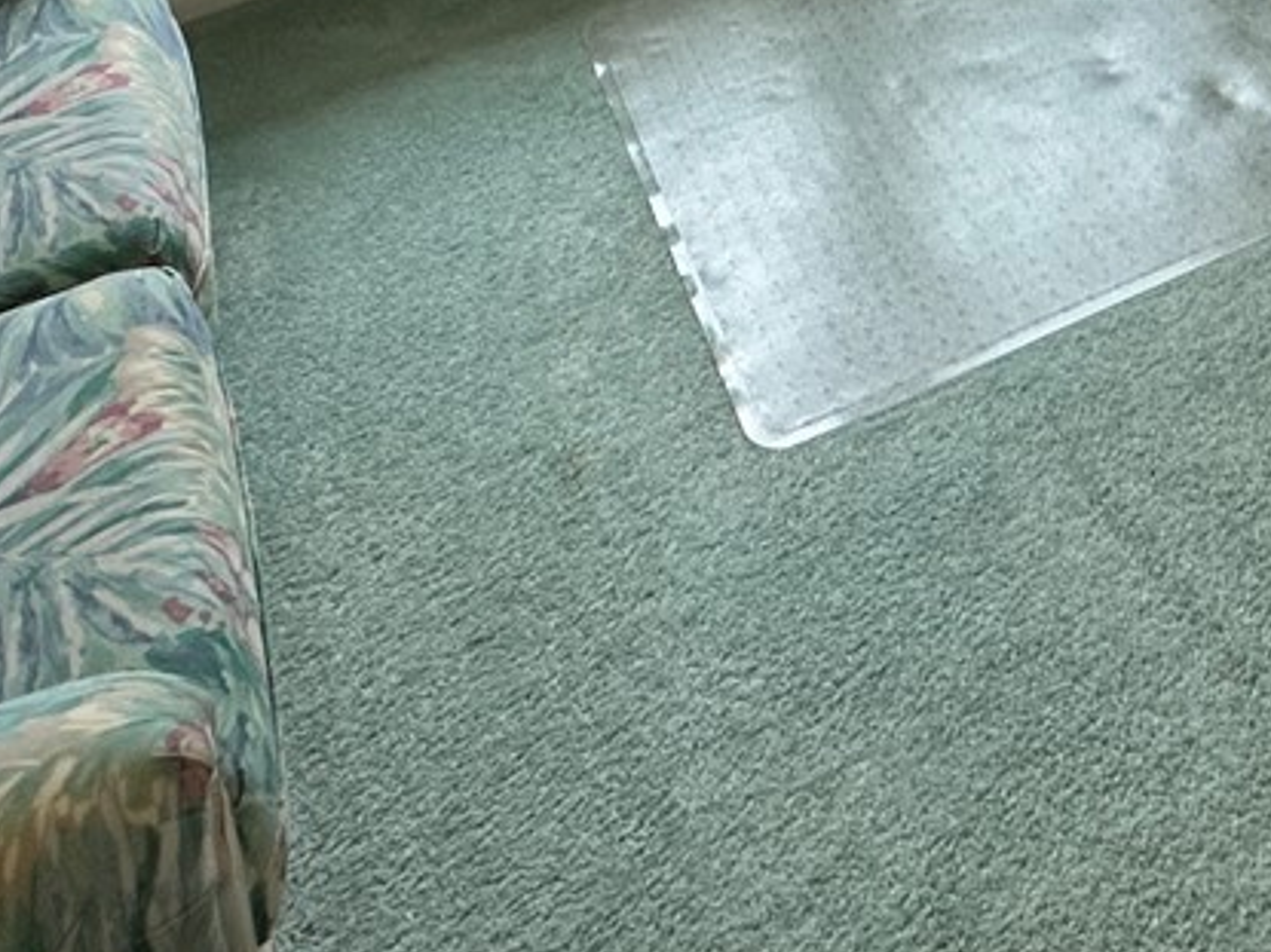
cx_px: 1403
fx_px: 1982
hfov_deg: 31.5
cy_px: -747
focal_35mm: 54
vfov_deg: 20.0
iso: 100
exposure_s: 1/504
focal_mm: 2.22
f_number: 2.2
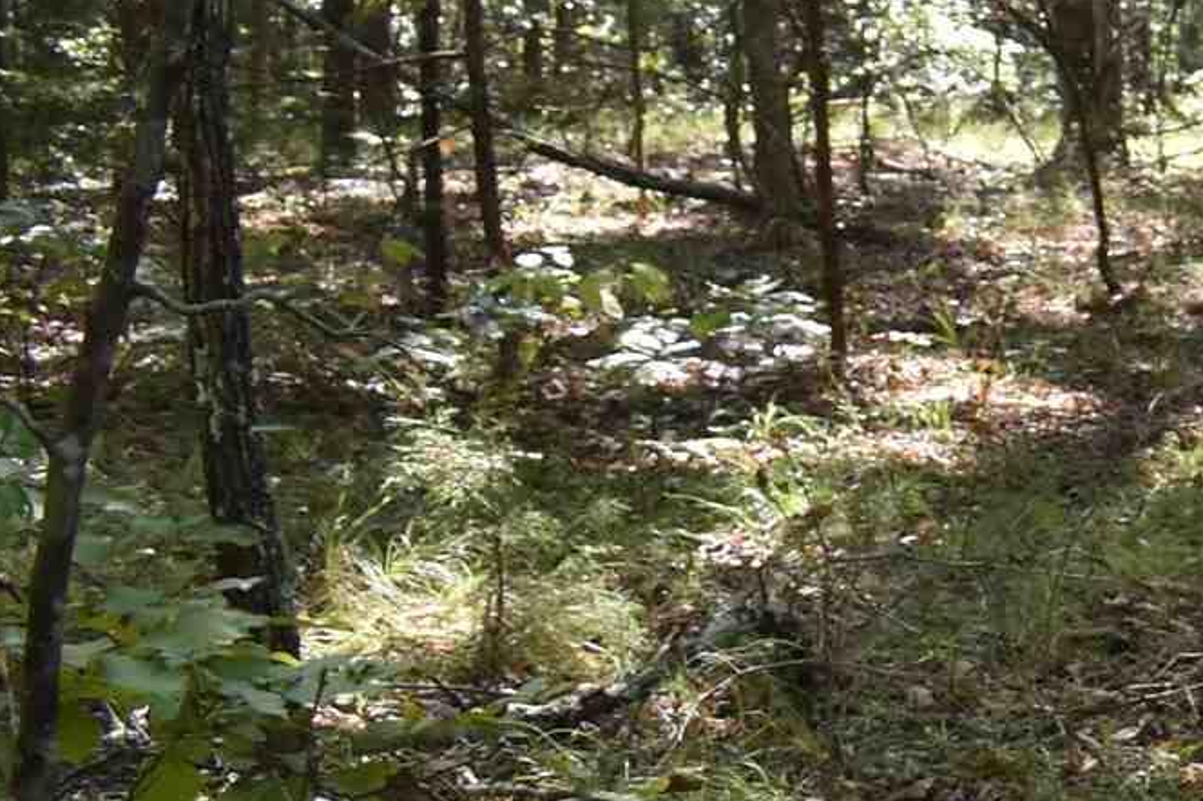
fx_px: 4175
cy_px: 198
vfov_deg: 10.9
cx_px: 2542
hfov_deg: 13.6
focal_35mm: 125
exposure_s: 1/250
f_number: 4.5
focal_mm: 18
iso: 400
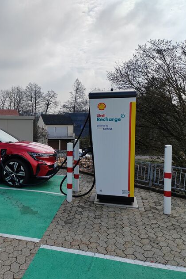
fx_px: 294
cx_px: 12
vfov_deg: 50.7
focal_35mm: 38
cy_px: 141
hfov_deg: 32.9
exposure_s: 1/3826
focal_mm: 5.52
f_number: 1.9
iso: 101
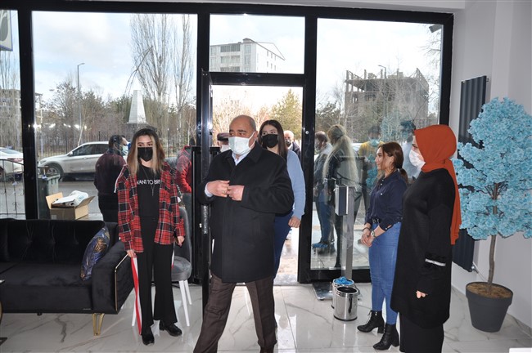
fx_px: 399
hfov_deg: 67.4
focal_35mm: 27
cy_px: 176
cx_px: 266
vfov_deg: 47.8
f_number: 3.5
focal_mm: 18
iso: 200
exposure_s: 1/200
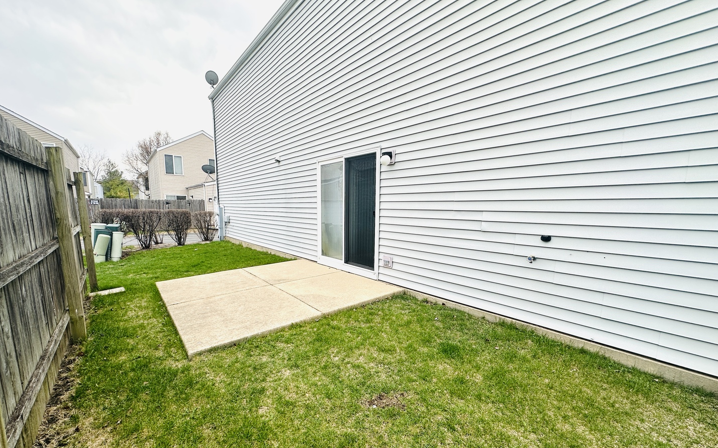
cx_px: 362
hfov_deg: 101.5
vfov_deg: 74.6
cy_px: 247
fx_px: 293
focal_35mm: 15
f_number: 2.2
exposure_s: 1/619
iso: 40
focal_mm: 2.22
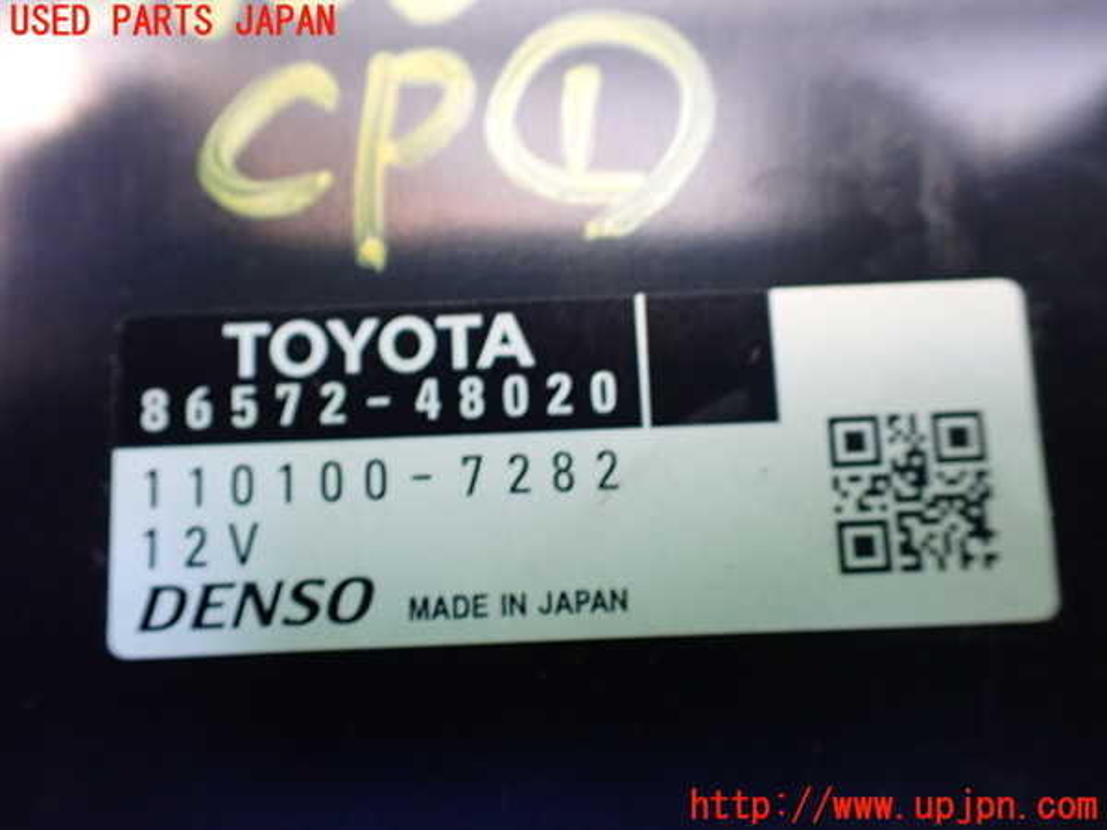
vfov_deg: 46.8
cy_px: 415
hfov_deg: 60.0
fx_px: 959
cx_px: 554
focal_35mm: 30
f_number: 2.3
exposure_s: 1/30
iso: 800
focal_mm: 5.4
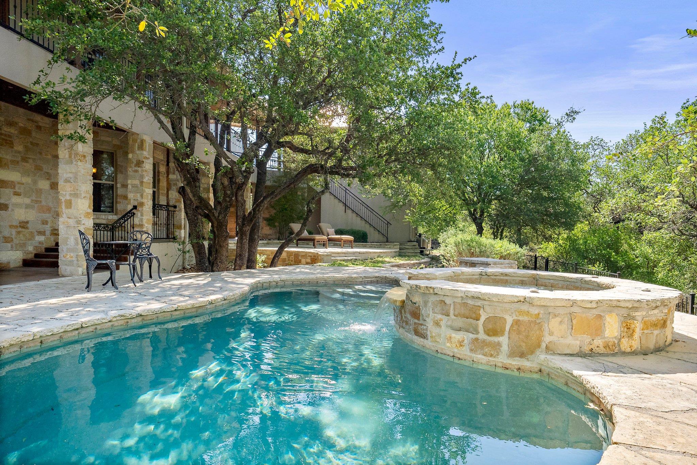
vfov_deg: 62.0
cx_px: 348
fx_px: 387
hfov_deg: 84.0
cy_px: 232
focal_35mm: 20
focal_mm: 20
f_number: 11
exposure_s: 1/160
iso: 640
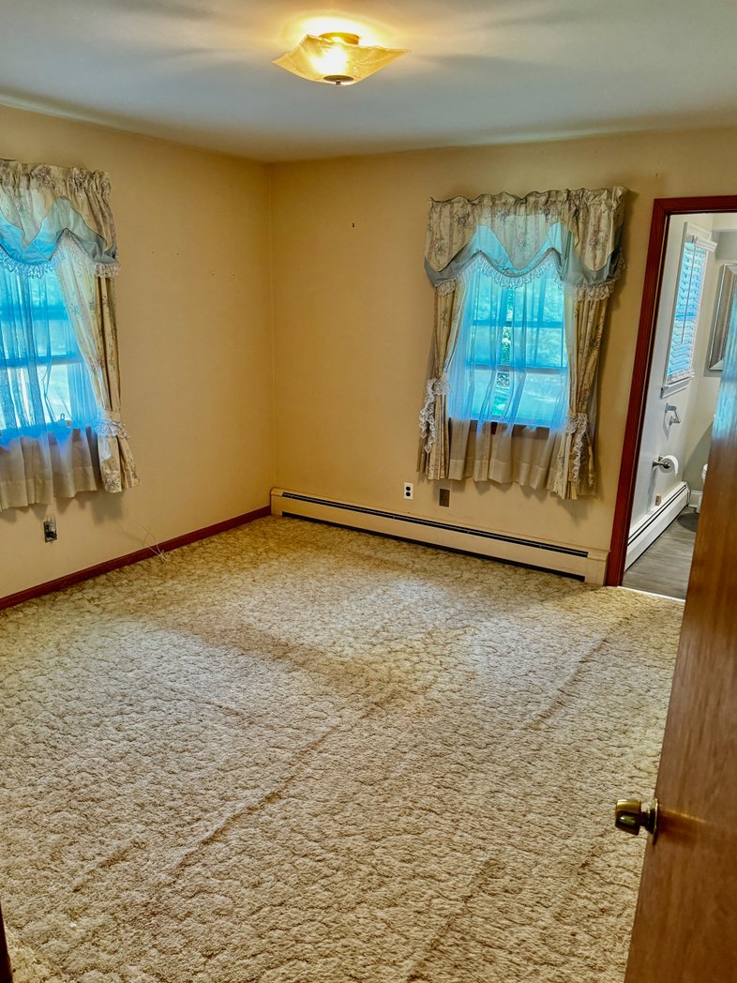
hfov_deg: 53.1
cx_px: 361
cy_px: 524
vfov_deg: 67.2
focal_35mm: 26
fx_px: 738
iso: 320
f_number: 1.78
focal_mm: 6.76
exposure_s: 1/60
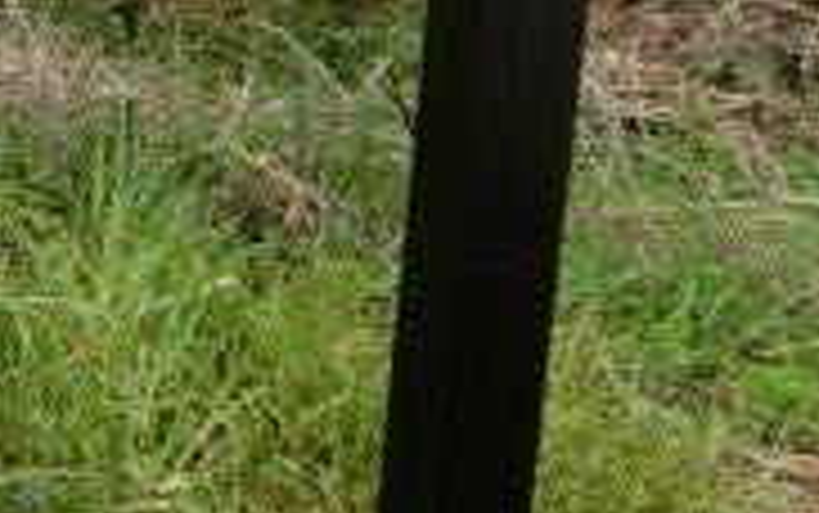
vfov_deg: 13.3
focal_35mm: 93
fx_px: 2077
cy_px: -261
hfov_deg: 18.4
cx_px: -580
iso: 80
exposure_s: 1/250
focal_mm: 4.5
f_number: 3.5
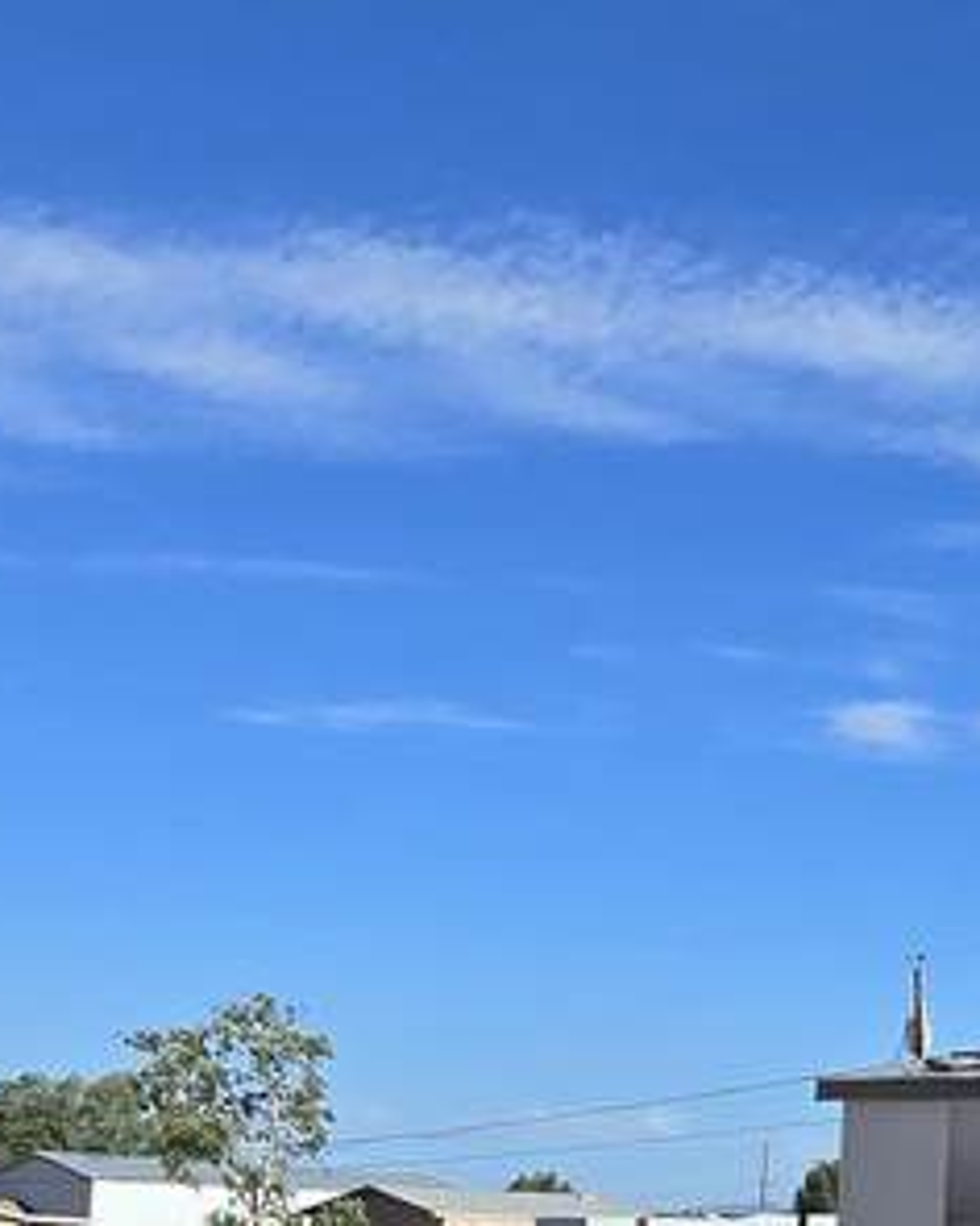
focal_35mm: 55
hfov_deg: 20.9
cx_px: 1665
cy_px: 1126
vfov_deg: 32.3
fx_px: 1994
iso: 50
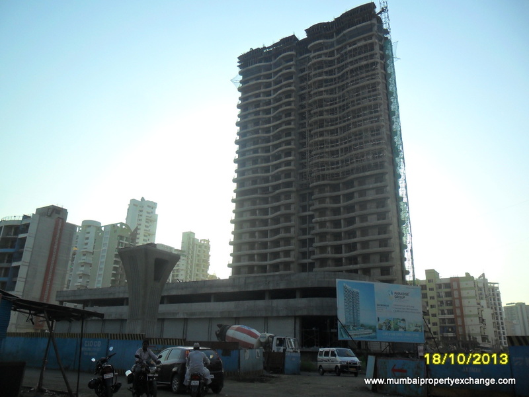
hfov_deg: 65.3
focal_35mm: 27
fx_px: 413
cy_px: 198
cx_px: 264
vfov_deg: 51.4
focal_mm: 4.9
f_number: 3.5
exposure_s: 1/1000
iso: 100
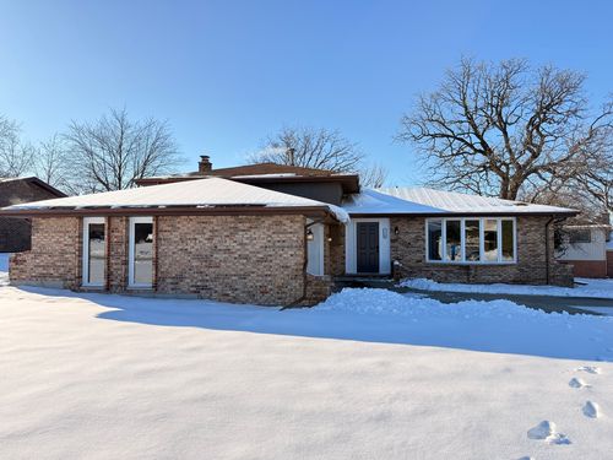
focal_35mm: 24
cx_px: 306
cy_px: 230
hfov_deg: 71.6
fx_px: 425
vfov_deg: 56.8
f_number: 1.78
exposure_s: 1/4167
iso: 100
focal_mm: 6.76
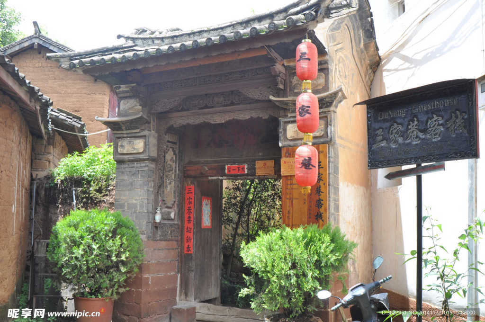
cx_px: 242
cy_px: 161
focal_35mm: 36
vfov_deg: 36.8
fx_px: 484
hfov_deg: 53.2
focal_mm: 24
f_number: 8
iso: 200
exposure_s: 1/40
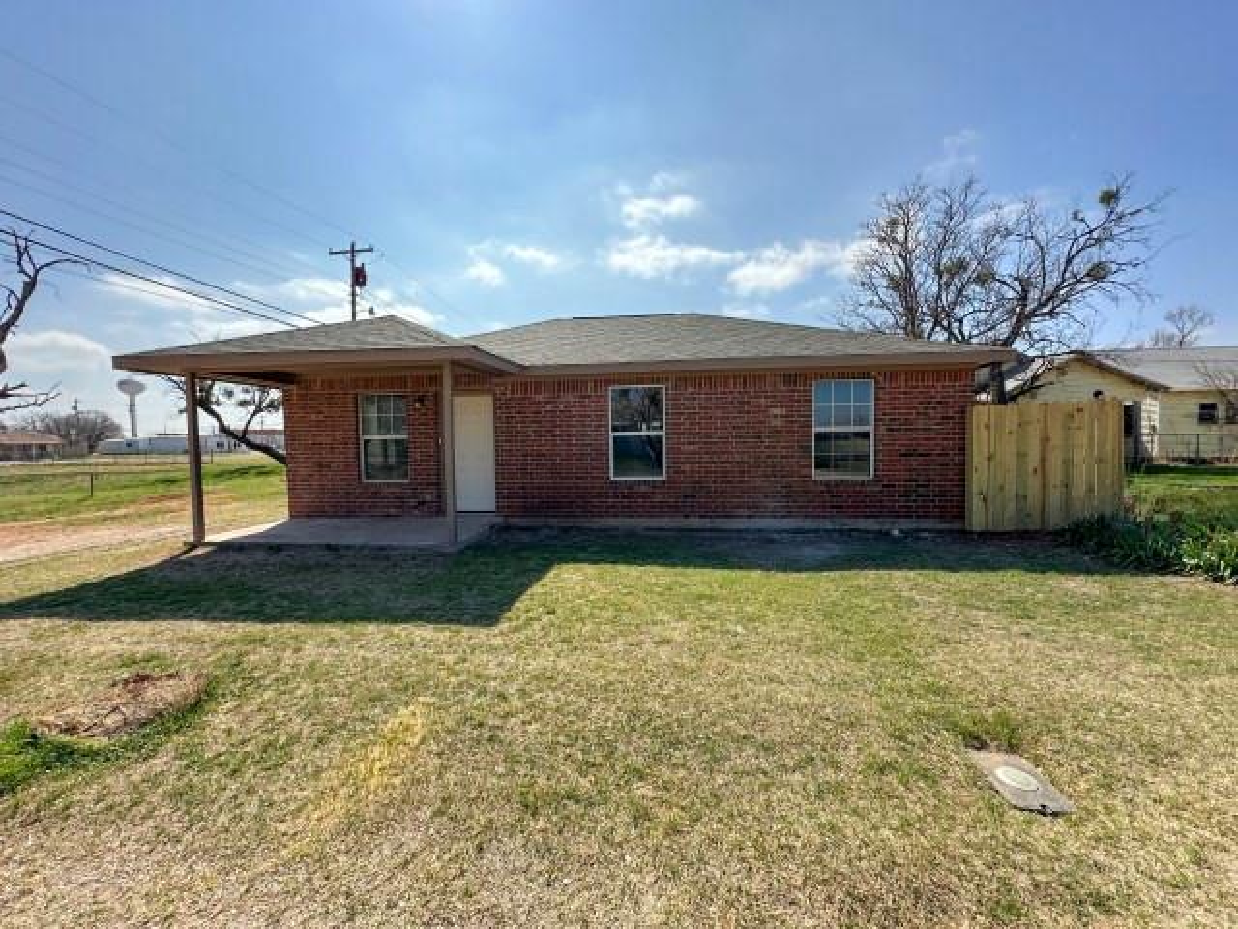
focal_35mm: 14
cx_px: 619
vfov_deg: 85.7
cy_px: 464
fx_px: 501
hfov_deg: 102.1
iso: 40
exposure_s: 1/1553
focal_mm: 2.22
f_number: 2.2
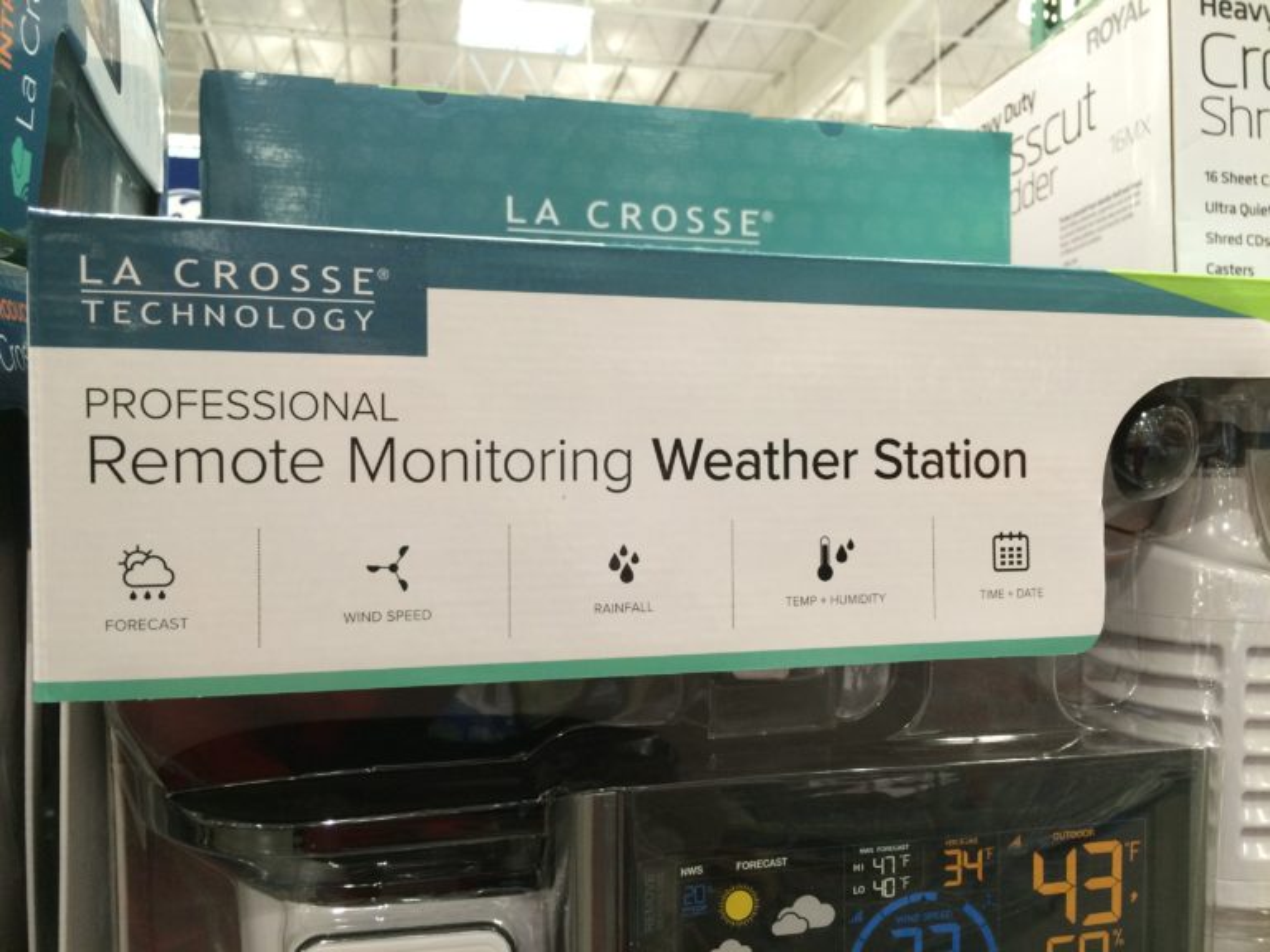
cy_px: 476
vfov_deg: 48.2
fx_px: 1064
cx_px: 635
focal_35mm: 29
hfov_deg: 61.7
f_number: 2.2
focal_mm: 4.15
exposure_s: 1/30
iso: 125
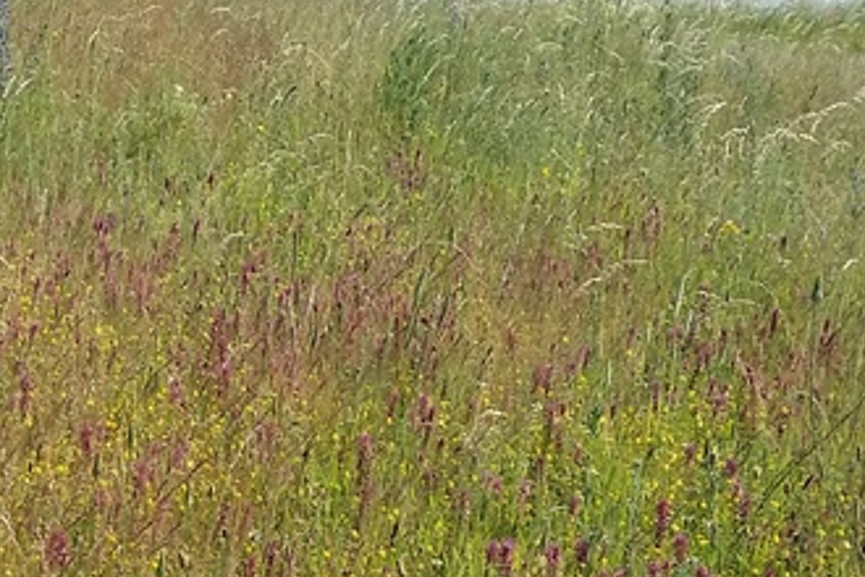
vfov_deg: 10.0
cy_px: 876
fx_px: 3195
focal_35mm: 133
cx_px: -440
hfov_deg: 14.4
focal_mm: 4.13
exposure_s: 1/1002
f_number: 2.2
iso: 50
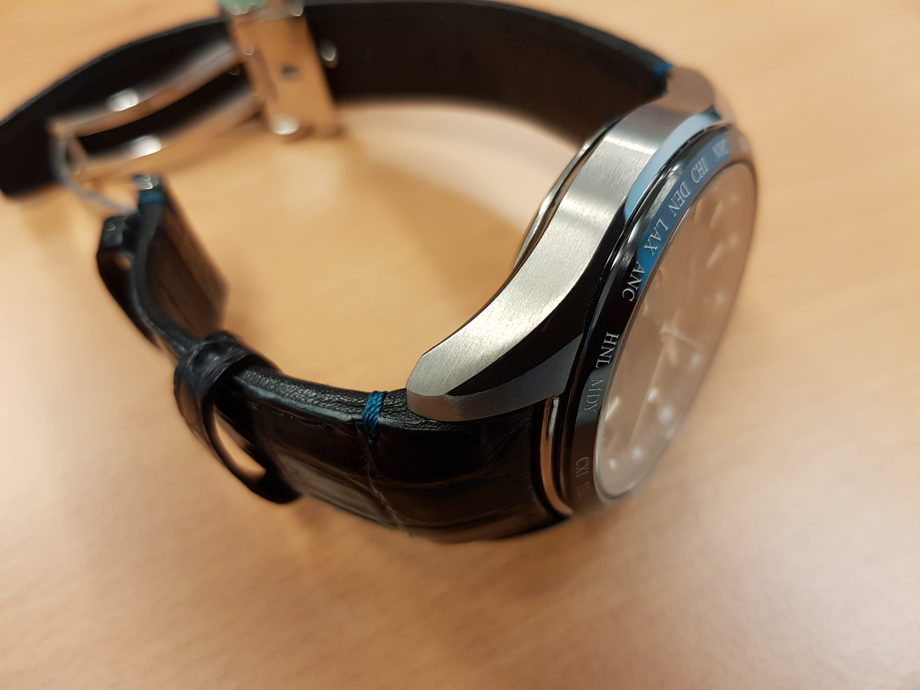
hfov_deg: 67.3
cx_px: 460
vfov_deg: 53.1
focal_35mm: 26
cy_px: 345
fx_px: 691
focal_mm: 4.3
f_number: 1.7
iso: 100
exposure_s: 1/50
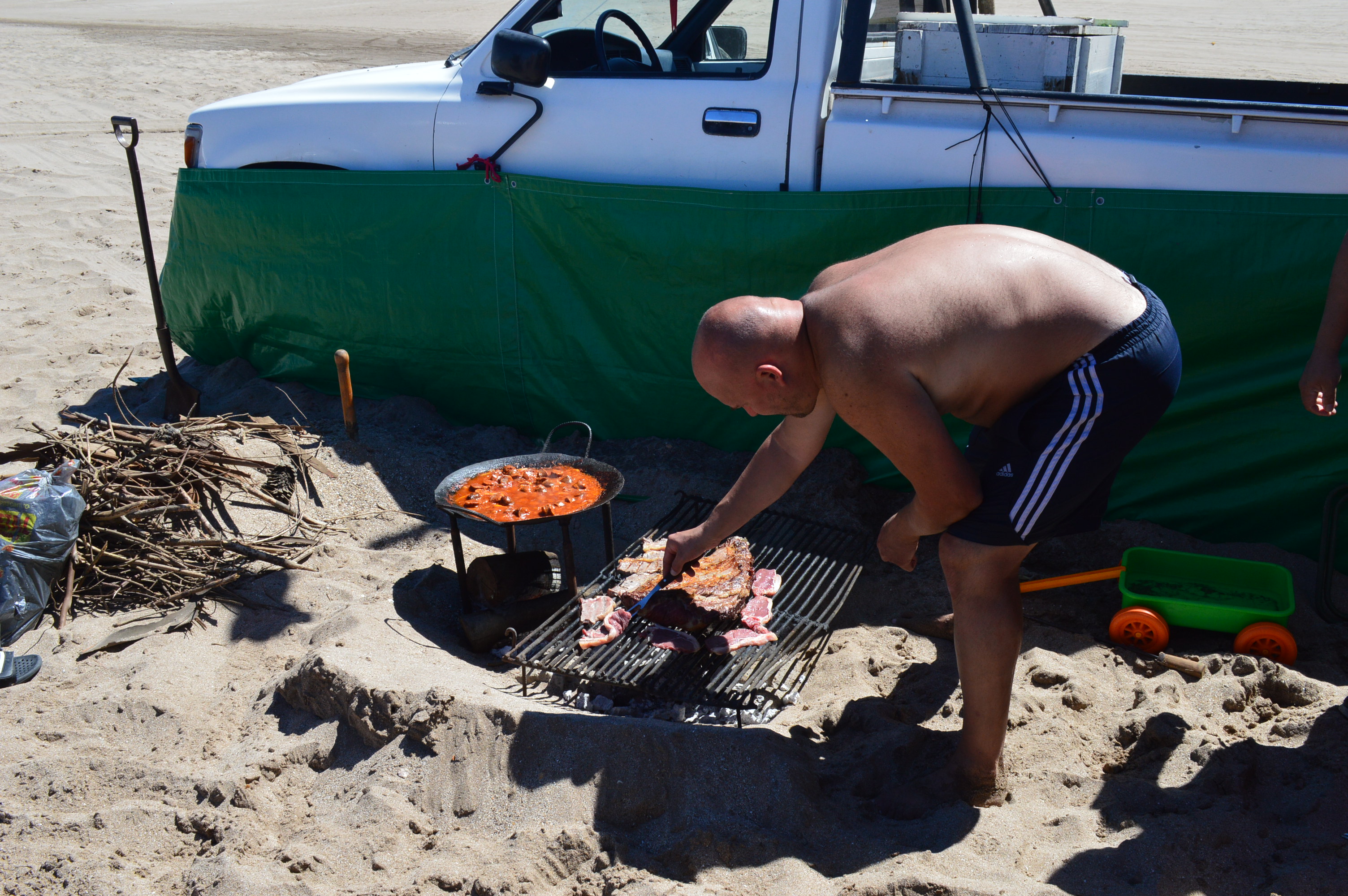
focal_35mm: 33
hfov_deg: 57.3
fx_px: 1235
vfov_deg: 39.9
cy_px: 448
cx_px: 674
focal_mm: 22
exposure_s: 1/400
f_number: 11
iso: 400
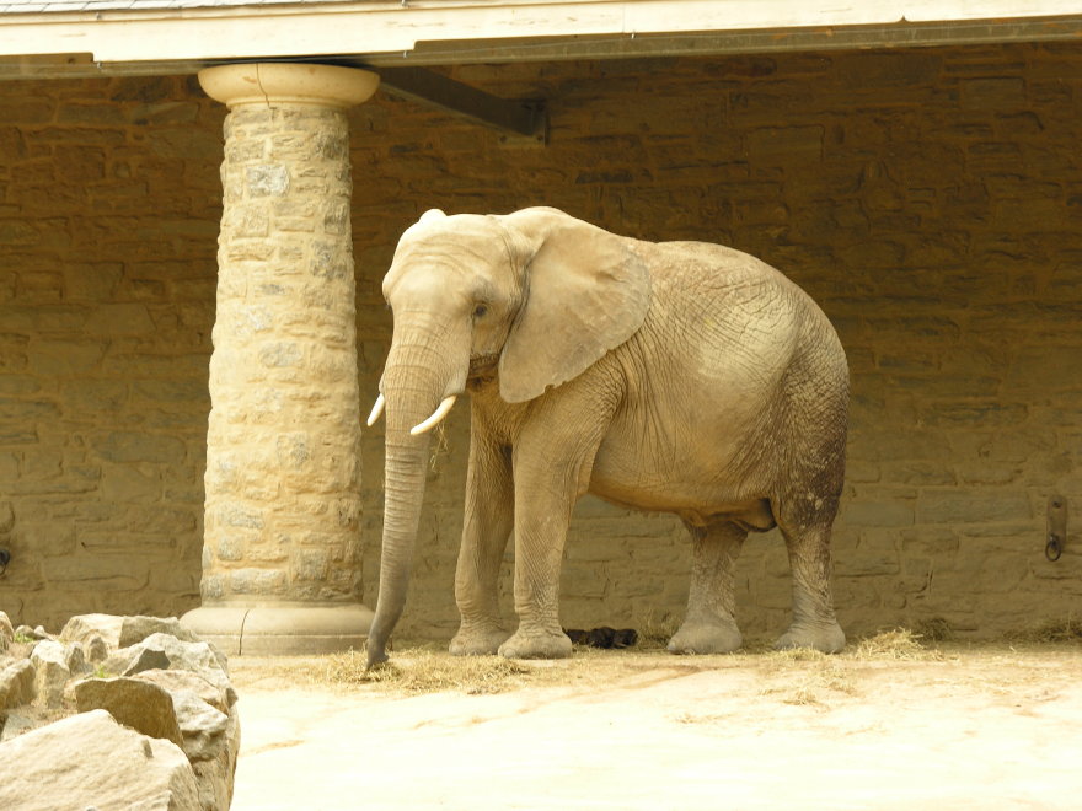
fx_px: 4407
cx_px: 541
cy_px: 406
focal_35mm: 141
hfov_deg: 14.0
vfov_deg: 10.5
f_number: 4.8
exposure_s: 1/64.6
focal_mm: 35.9
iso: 50
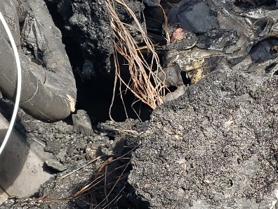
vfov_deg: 14.1
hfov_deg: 18.7
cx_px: 170
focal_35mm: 105
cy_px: 149
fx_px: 843
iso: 50
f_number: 1.5
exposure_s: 1/667
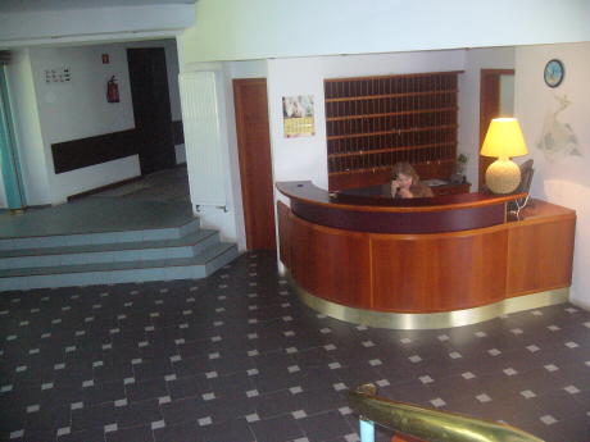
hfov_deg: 52.6
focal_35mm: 35
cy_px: 221
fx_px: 597
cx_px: 295
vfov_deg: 40.7
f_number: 2.8
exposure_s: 1/60
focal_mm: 5.8
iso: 400
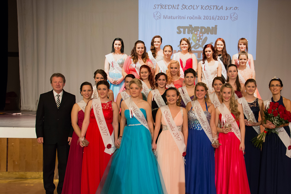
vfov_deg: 26.7
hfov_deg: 39.0
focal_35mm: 51
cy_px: 104
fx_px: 409
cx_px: 170
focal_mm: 27
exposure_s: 1/80
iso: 1250
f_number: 4.5
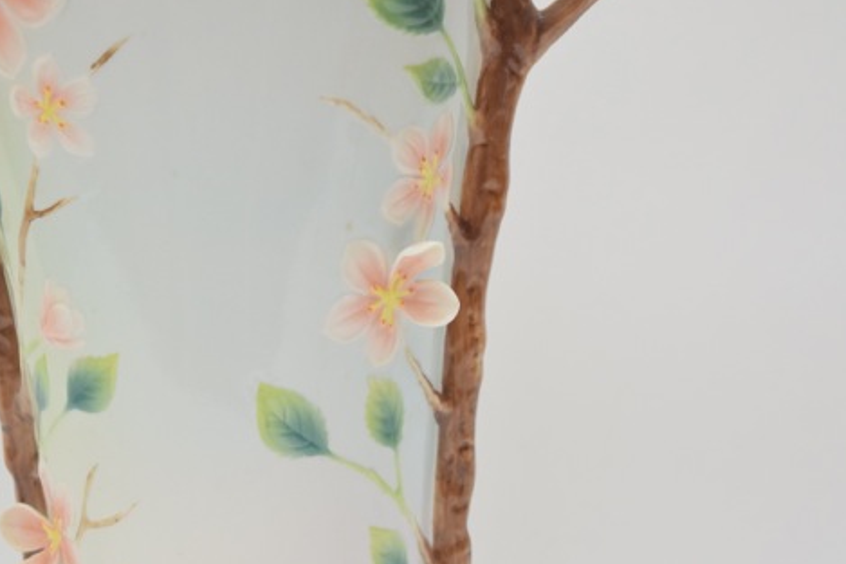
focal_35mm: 113
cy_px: 305
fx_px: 2649
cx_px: 375
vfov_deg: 12.2
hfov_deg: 18.1
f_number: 5.6
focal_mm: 55
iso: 800
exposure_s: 1/125
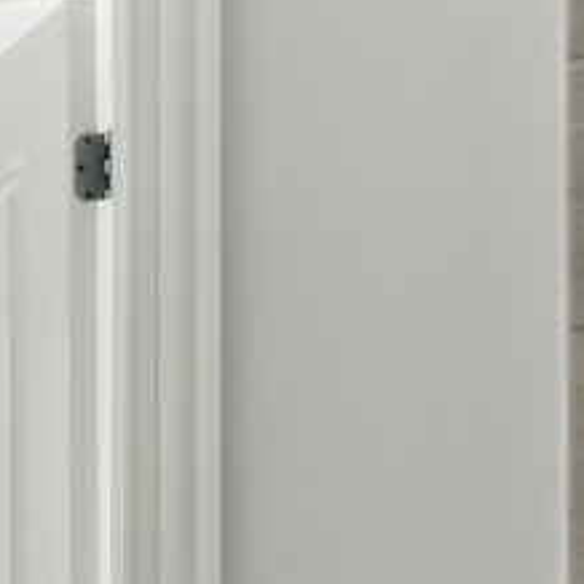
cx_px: -1215
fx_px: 1874
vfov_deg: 16.5
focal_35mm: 98
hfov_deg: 10.9
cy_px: 820
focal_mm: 15.5
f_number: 9
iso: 100
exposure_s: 1/15
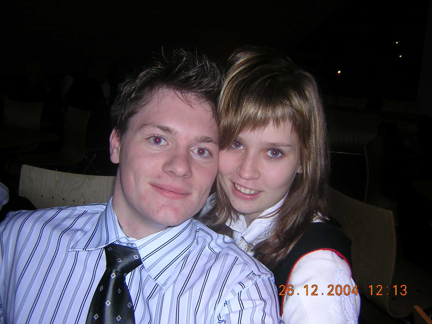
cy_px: 162
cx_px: 216
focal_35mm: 36
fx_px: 449
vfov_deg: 39.7
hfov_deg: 51.4
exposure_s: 1/60.1
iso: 100
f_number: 2.6
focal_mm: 4.7
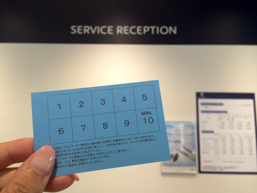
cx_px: 128
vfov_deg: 46.8
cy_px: 96
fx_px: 223
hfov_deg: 60.0
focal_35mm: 30
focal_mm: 4.12
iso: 50
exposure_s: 1/60
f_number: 2.2
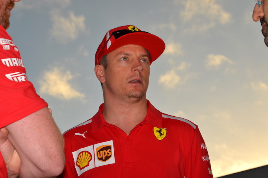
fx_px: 670
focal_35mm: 90
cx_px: 134
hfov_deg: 22.6
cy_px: 89
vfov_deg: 15.2
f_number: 11
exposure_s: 1/250
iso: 100
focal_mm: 60
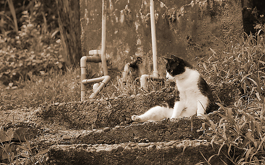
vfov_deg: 12.1
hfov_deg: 19.3
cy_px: 78
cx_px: 132
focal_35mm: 108
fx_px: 780
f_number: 5.6
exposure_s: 1/40
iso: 100
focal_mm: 70
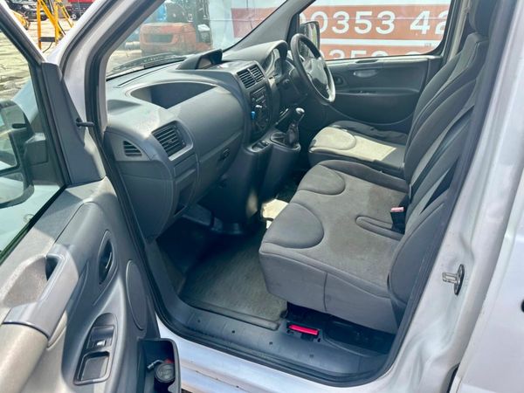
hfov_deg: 71.6
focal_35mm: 24
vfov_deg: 56.8
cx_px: 262
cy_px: 196
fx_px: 363
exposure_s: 1/496
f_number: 1.78
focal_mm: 6.86
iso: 80
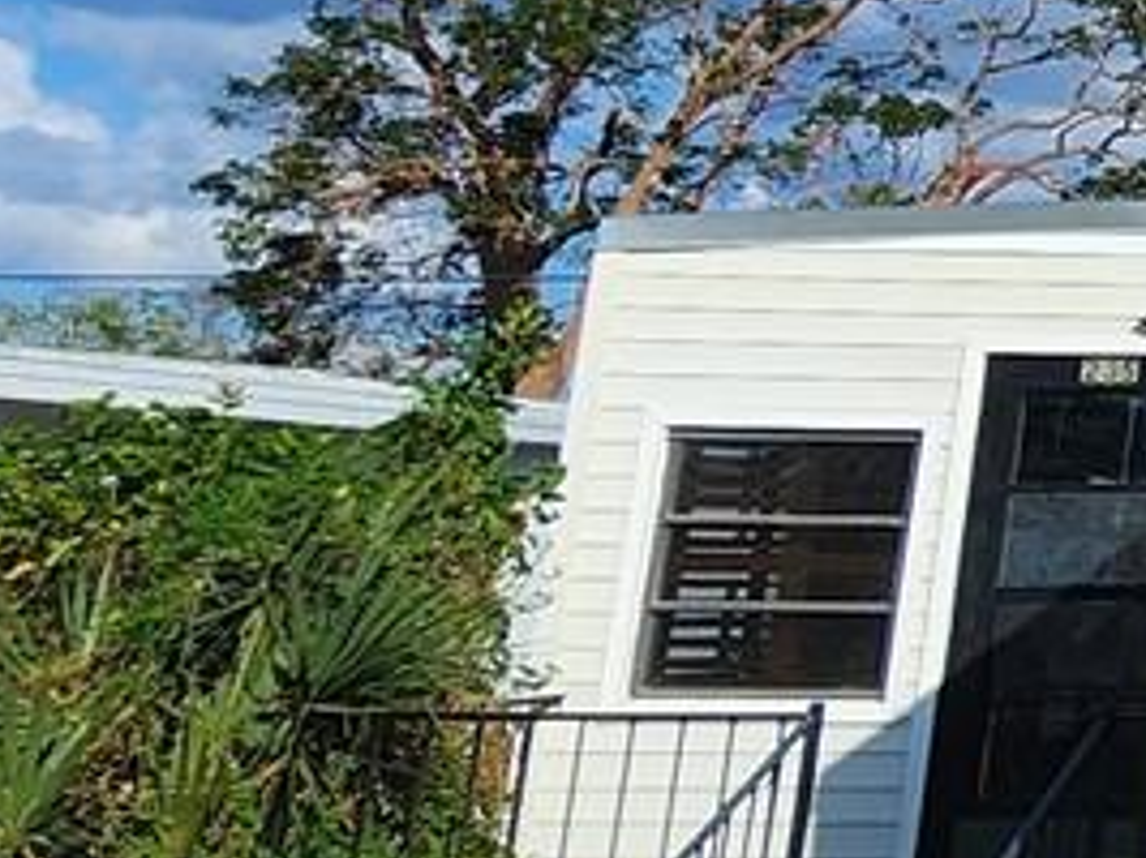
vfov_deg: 18.2
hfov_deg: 15.7
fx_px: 2581
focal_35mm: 78
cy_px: -99
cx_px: 2627
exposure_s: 1/3203
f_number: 2.2
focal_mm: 2.2
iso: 50
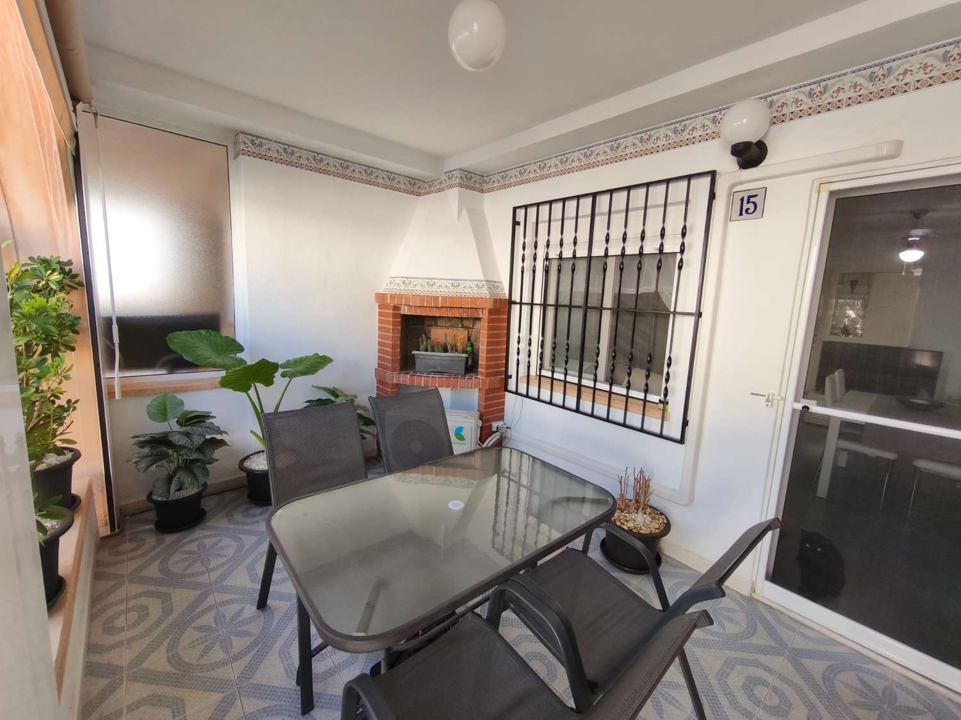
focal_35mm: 15
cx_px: 480
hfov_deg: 98.2
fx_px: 416
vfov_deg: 81.7
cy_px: 360
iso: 50
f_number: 2.2
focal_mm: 1.91
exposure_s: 1/106
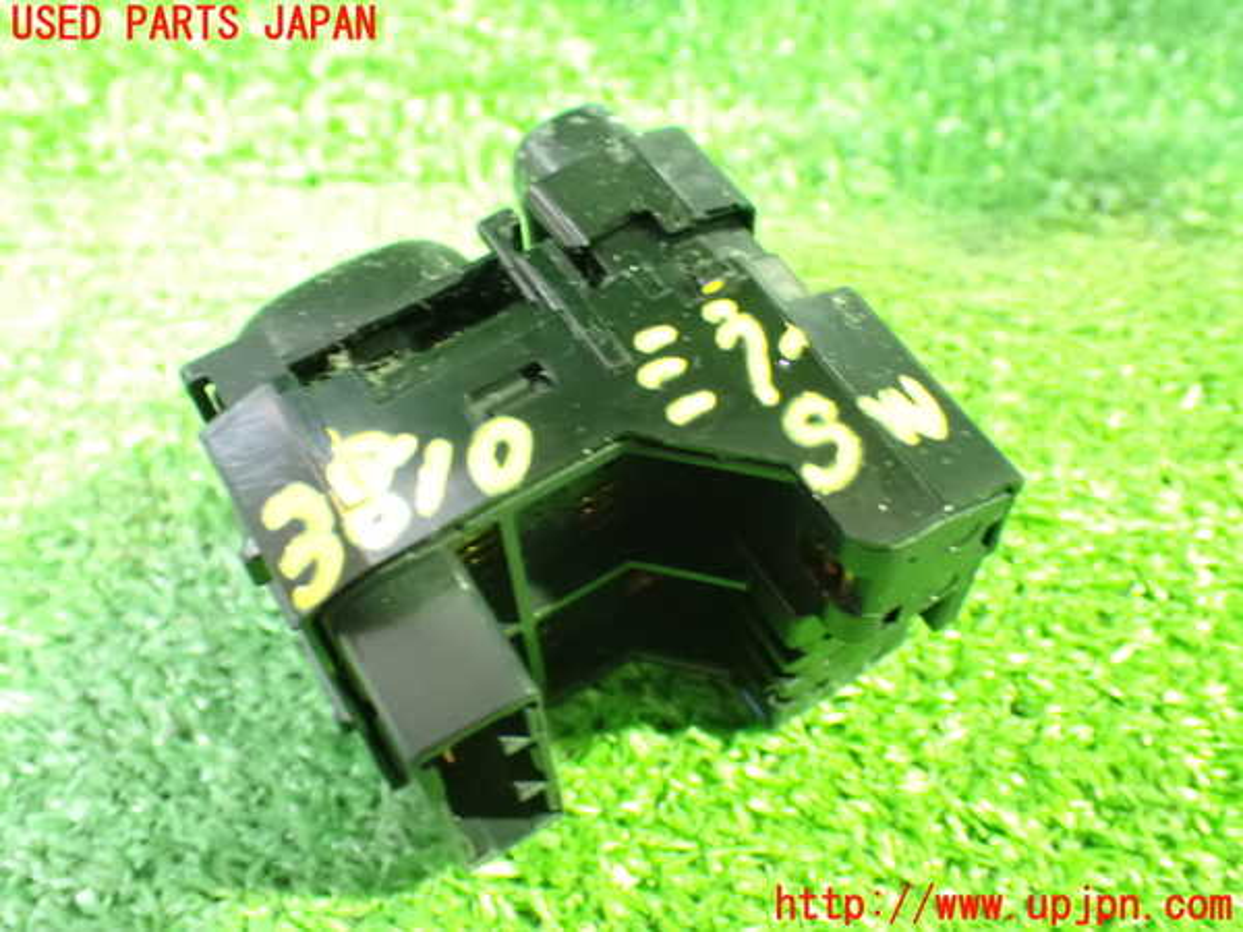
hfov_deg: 49.0
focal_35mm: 38
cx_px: 622
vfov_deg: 37.7
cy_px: 466
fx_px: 1365
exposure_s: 1/10
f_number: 2.7
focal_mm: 6.83
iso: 1600
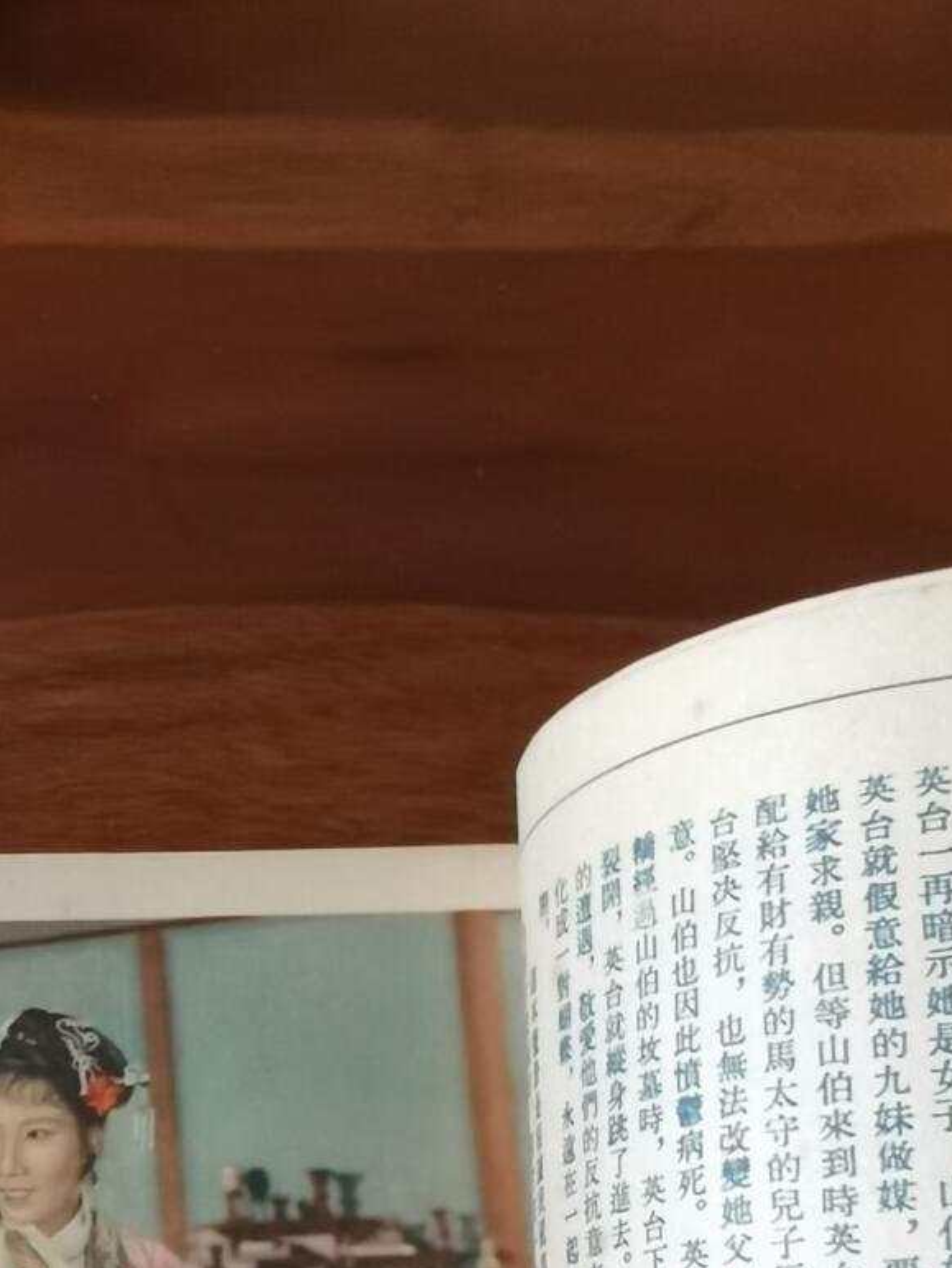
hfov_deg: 23.3
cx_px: 424
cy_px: 1084
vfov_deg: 29.7
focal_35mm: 63
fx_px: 2308
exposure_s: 1/25
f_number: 2.2
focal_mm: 2.26
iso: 320
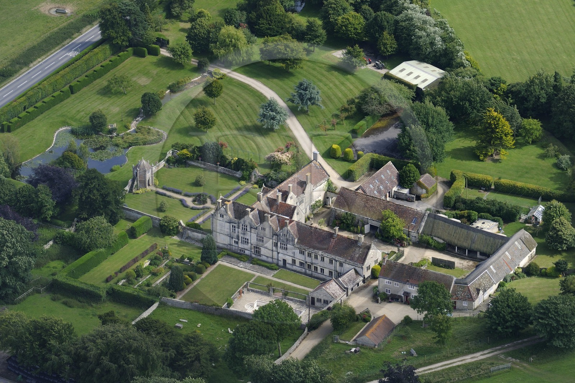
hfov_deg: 13.7
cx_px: 288
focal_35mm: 150
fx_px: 2395
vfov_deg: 9.1
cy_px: 192
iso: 400
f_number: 6.3
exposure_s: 1/800
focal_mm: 150
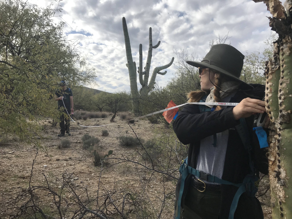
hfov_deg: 63.4
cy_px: 110
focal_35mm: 28
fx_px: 236
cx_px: 146
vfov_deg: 49.7
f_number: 1.8
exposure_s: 1/2083
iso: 20
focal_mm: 3.99
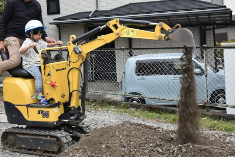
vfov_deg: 23.2
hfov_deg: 34.5
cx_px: 113
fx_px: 378
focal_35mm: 58
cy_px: 44
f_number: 5
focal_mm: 24
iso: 400
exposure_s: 1/100
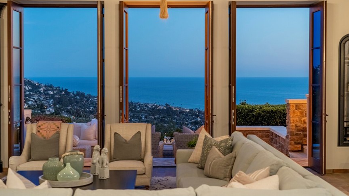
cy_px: 84
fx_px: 490
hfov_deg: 39.2
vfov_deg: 22.6
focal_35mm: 53
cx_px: 168
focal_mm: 43
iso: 1000
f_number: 5.6
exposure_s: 1/125
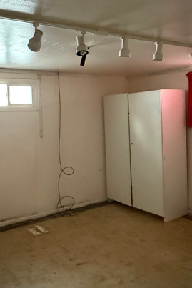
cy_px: 130
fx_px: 296
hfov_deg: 35.9
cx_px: 84
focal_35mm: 37
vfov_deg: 51.8
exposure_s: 1/40
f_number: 2.2
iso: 1600
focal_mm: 2.22
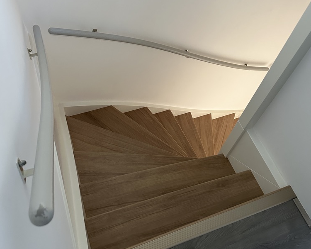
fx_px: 295
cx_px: 154
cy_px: 115
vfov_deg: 45.8
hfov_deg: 55.7
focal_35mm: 32
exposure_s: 1/60
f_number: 1.78
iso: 640
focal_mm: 6.86
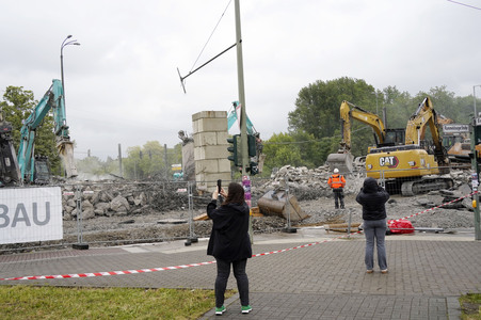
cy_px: 160
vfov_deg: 38.8
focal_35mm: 34
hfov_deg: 55.8
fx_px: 454
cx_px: 240
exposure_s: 1/800
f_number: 8
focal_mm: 34
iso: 640
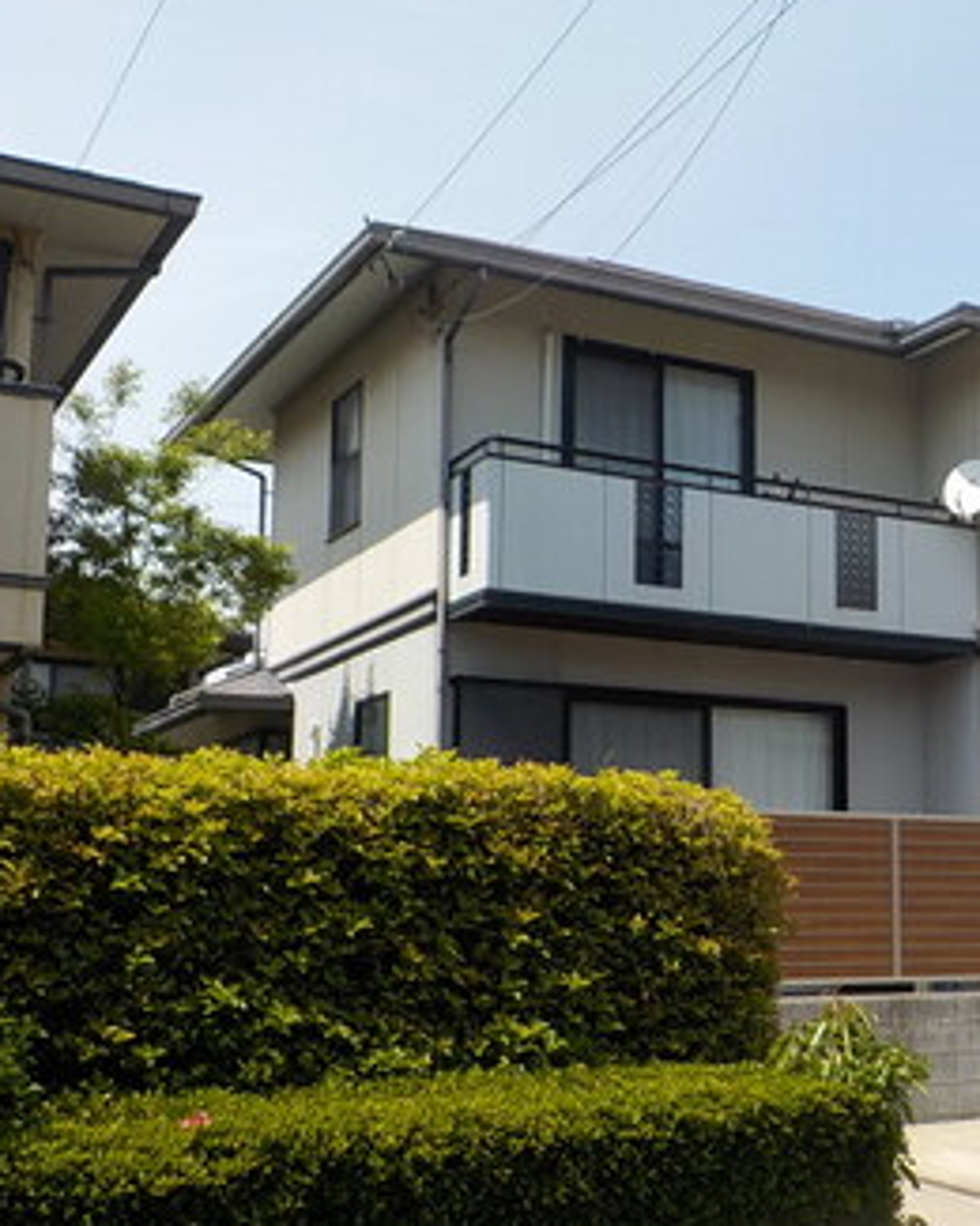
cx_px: 837
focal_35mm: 45
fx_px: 1631
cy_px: 685
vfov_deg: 41.1
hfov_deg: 32.2
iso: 125
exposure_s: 1/1000
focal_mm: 4.1
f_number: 3.3
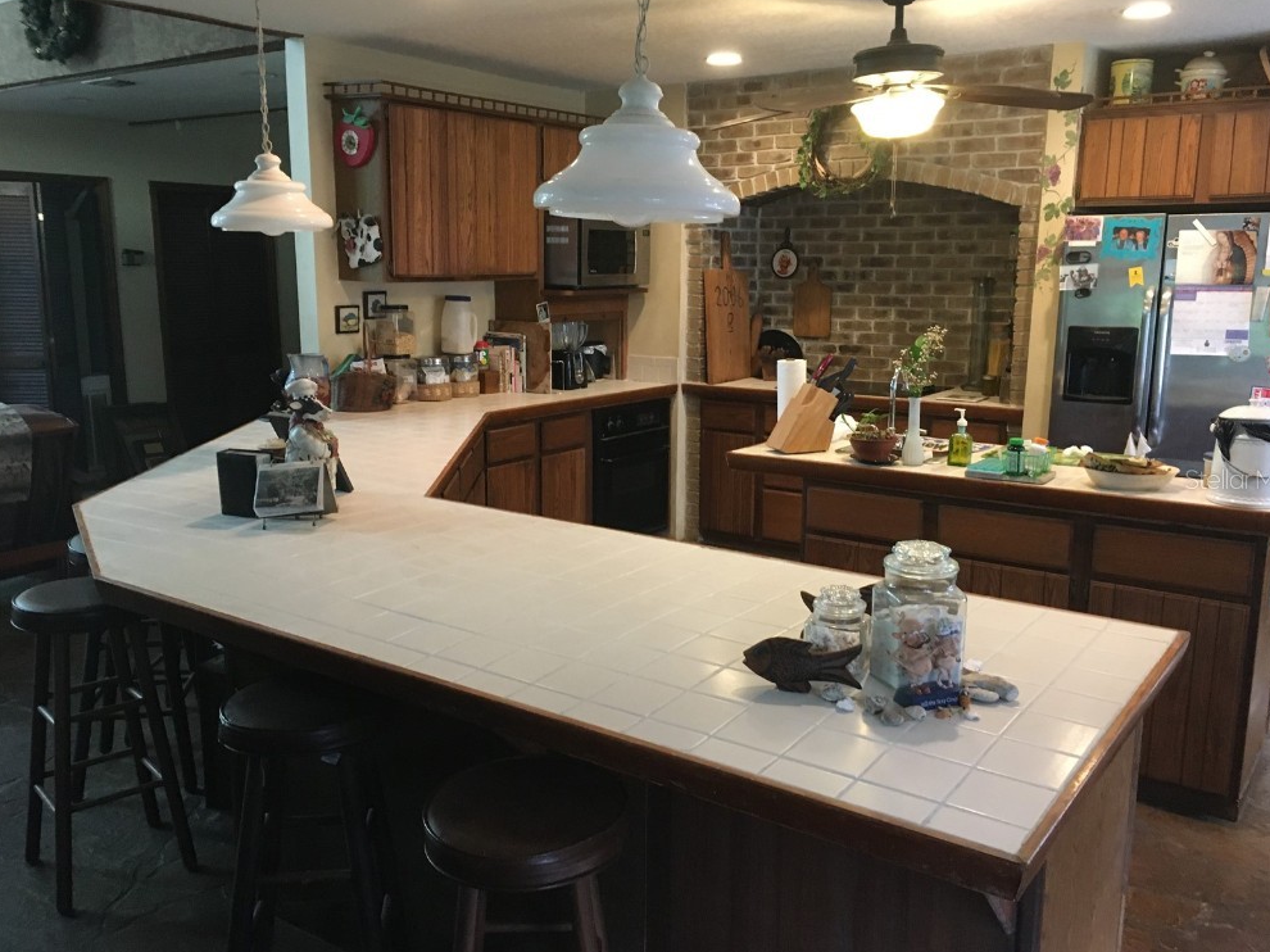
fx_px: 1100
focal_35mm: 30
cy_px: 479
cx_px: 649
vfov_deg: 46.8
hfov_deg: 60.0
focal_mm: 4.15
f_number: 2.2
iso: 160
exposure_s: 1/30
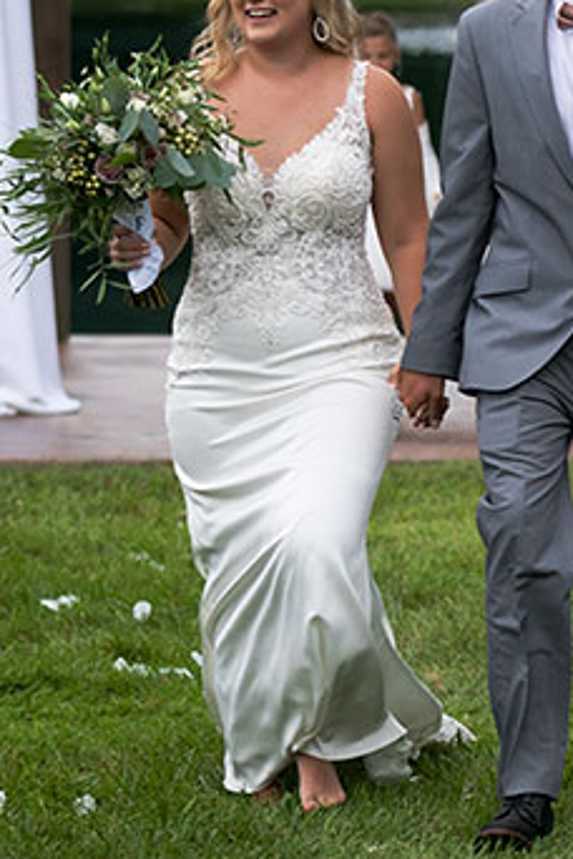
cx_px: 400
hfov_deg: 6.1
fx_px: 5345
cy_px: 208
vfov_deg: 9.2
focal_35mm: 224
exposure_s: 1/500
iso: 320
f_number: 2.8
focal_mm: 85
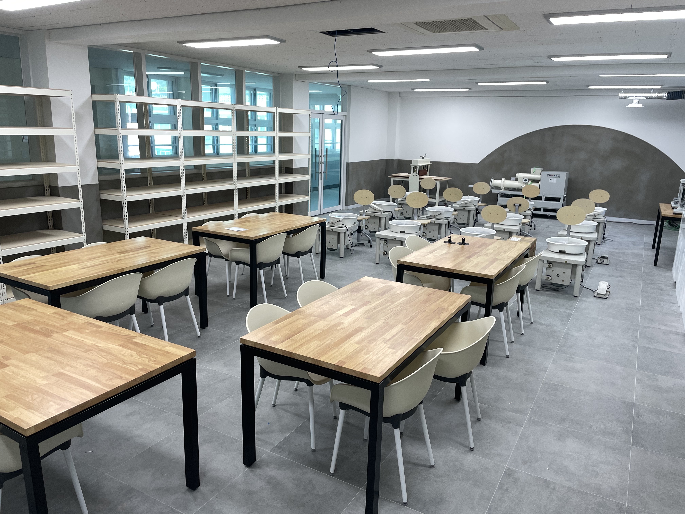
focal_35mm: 26
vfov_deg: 53.1
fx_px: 515
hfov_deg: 67.3
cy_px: 257
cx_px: 342
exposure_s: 1/120
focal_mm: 4.2
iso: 64
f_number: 1.6
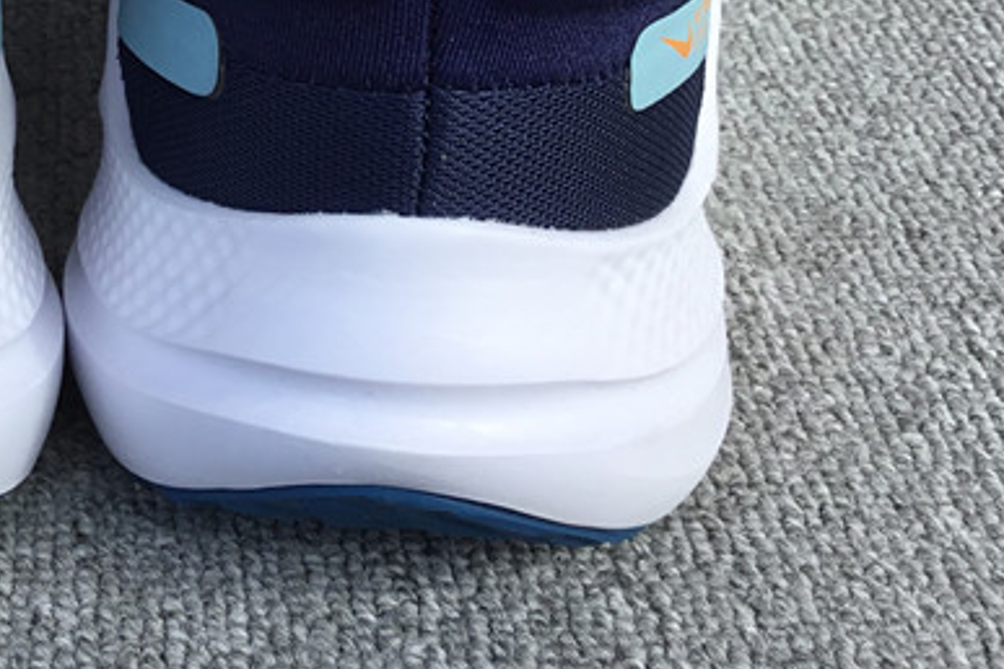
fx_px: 2092
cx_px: 93
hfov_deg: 26.1
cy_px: -61
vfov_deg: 17.6
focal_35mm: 75
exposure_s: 1/294
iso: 25
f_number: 2.4
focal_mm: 3.3
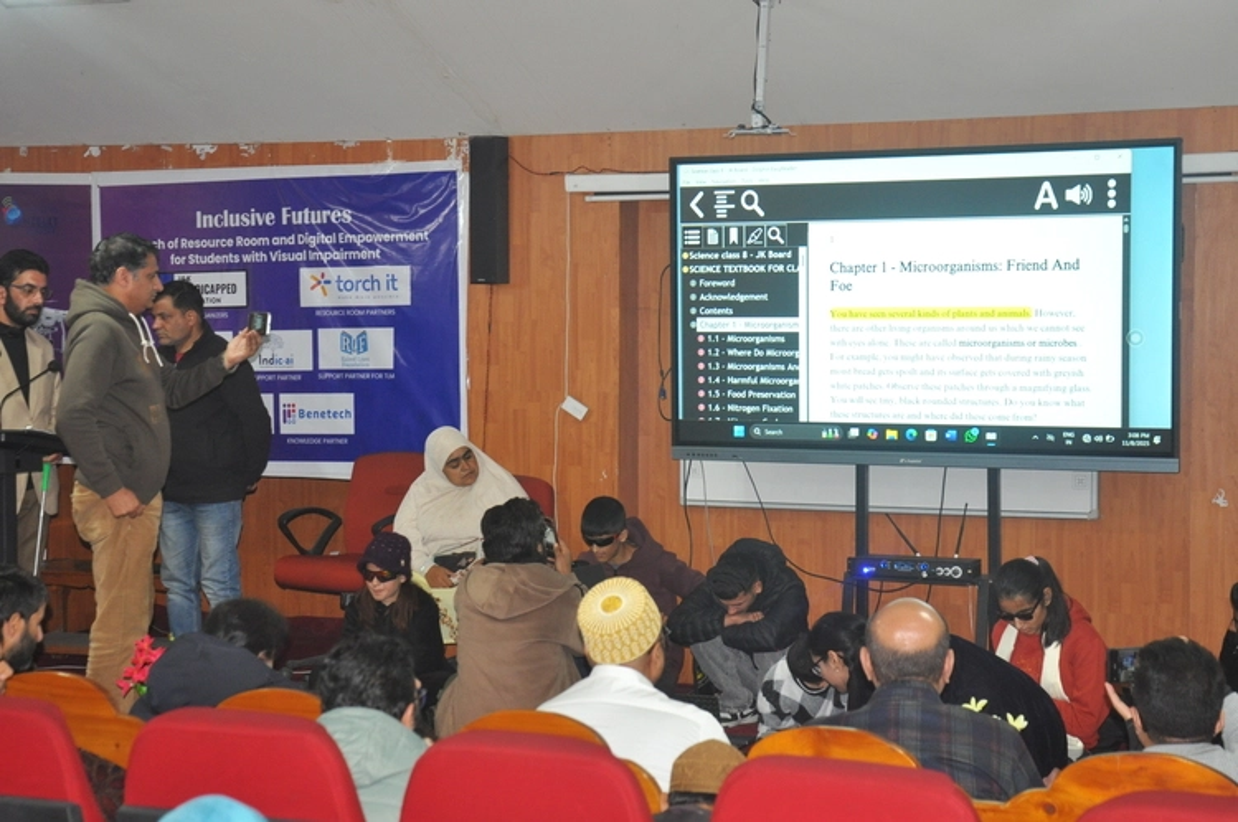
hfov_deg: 29.3
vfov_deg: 19.7
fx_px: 2370
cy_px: 411
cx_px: 619
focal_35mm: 69
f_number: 4.2
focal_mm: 46
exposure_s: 1/60
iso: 800
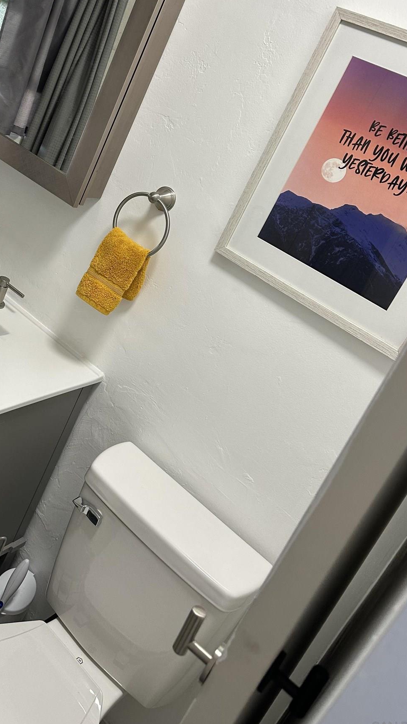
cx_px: 110
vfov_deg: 55.6
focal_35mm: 35
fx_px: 672
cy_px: 251
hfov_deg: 33.2
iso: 160
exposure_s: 1/120
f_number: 1.78
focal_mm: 6.86
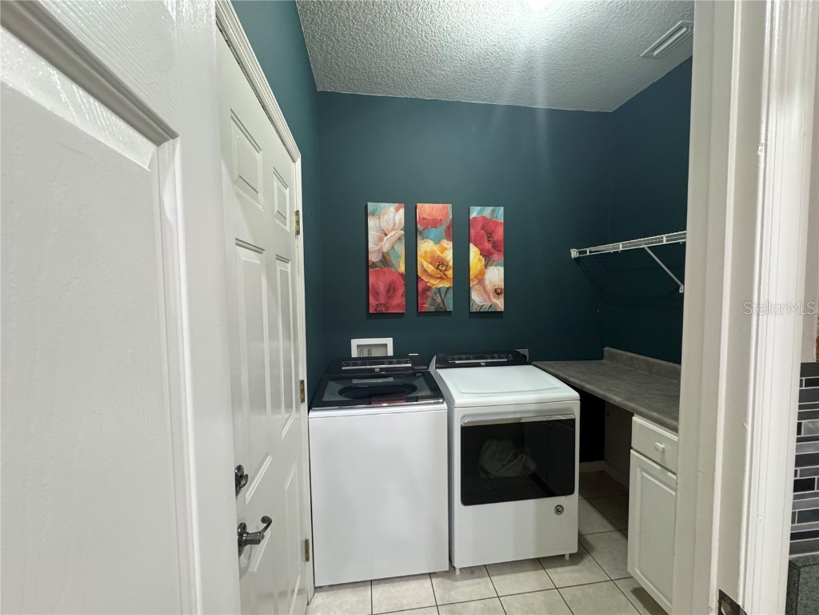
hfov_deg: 102.1
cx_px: 410
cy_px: 308
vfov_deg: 85.7
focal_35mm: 14
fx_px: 331
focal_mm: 2.22
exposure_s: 1/60
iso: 400
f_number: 2.2
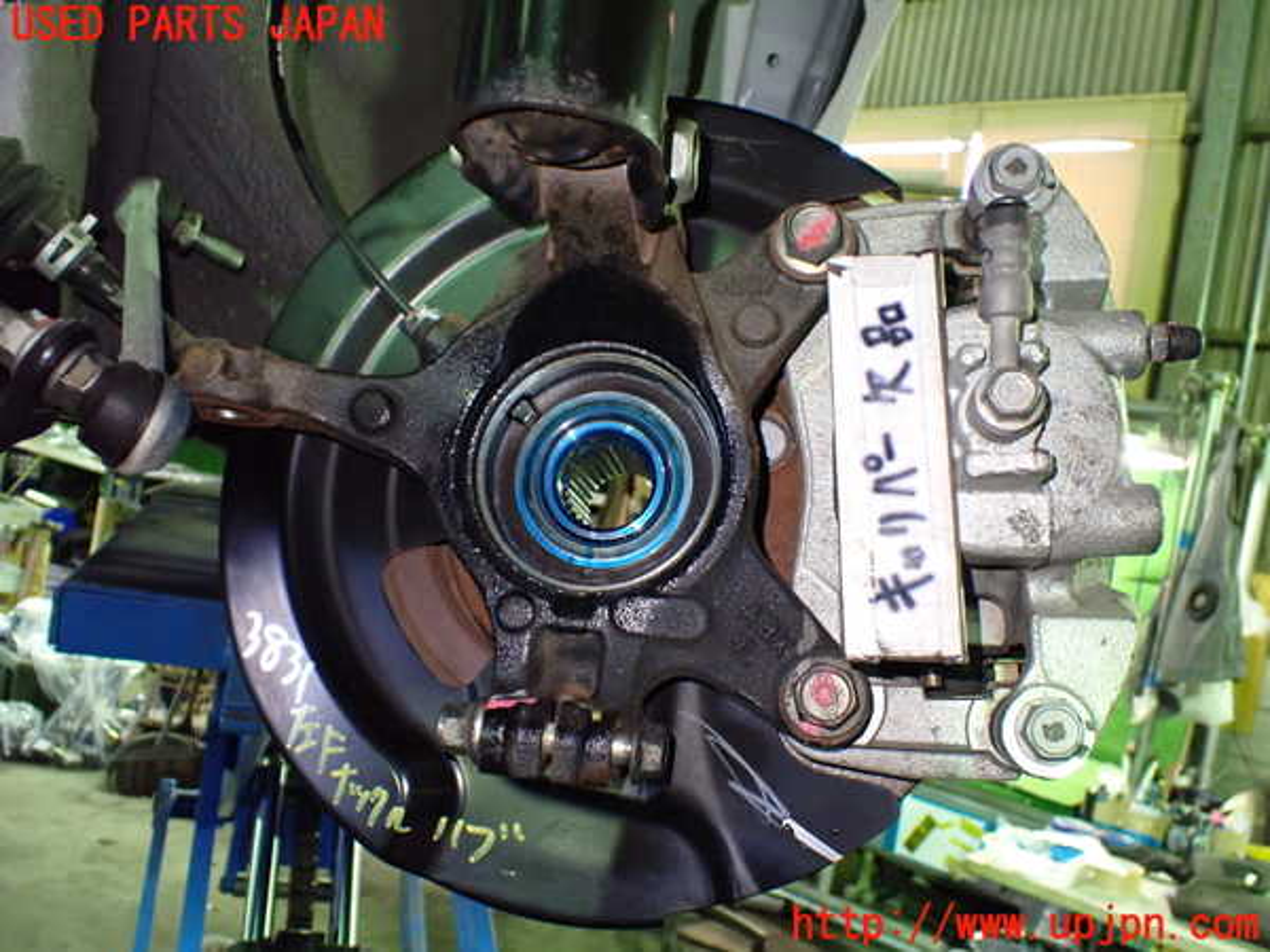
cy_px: 476
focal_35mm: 30
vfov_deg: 46.8
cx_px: 635
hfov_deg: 60.0
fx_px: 1101
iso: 1000
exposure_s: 1/30
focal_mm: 5.4
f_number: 2.3
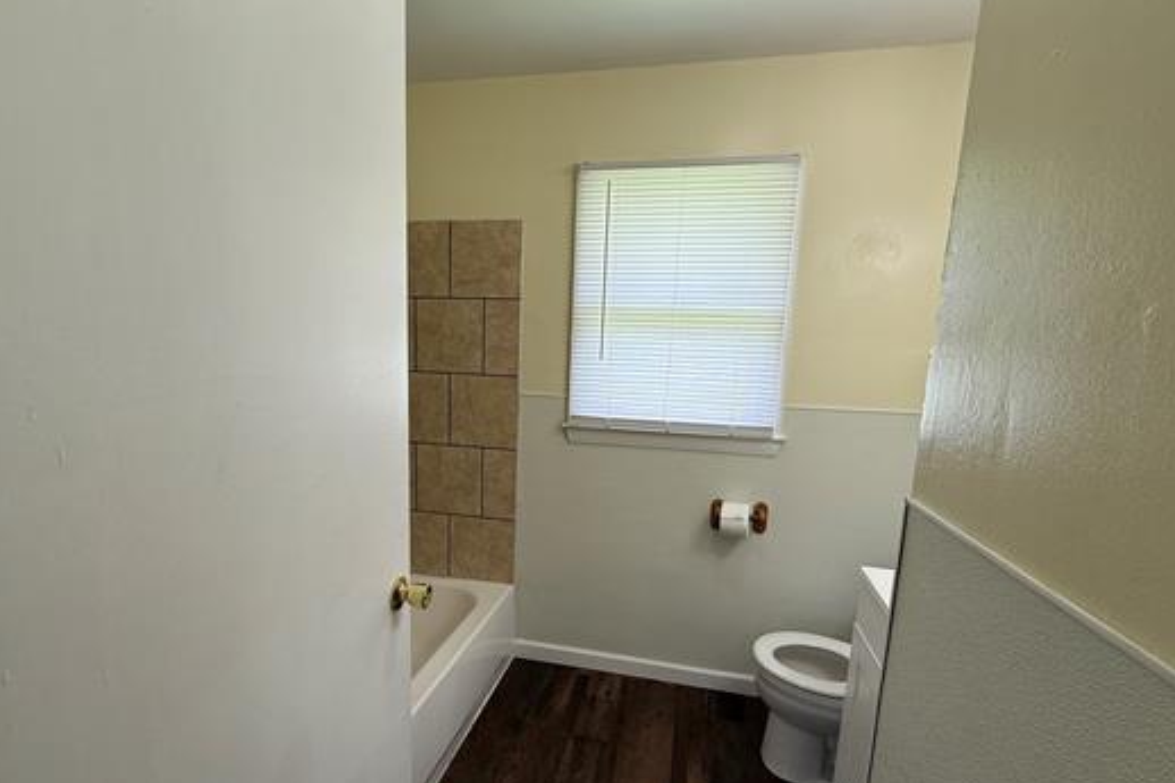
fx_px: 587
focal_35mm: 18
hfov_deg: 90.0
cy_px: 452
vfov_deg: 67.0
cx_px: 563
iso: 80
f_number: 2.2
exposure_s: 1/120
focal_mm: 2.22
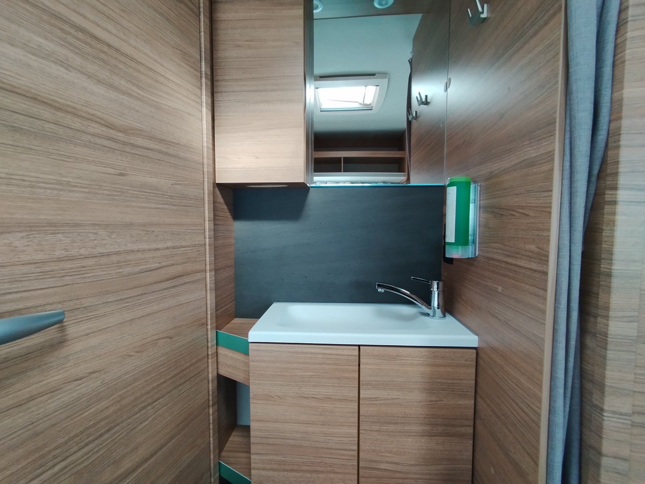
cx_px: 322
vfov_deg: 78.1
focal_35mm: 16
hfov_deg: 94.5
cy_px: 242
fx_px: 298
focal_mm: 1.65
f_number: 2.2
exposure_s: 1/33.3
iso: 110
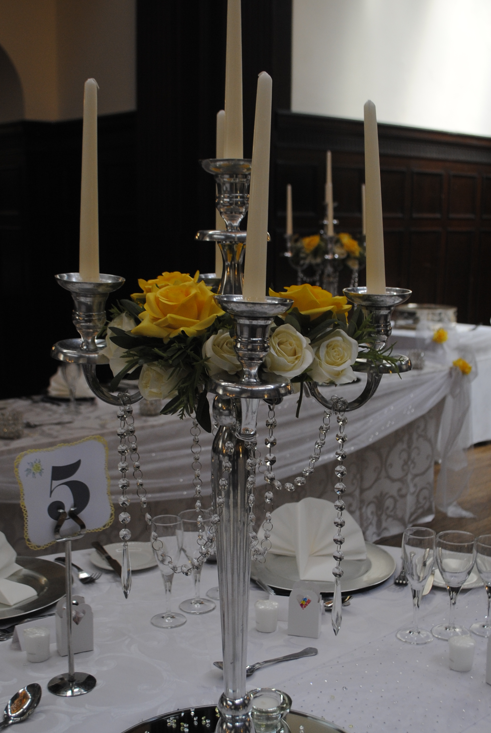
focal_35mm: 45
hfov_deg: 29.9
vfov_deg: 43.5
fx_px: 918
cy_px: 389
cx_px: 246
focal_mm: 20
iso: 200
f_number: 3.8
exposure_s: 1/40
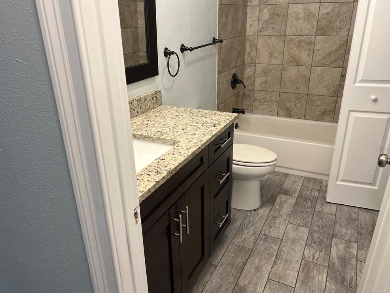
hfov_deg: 65.3
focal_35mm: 27
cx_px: 195
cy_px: 150
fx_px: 304
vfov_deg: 51.4
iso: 64
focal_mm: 5.7
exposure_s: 1/60
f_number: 1.5
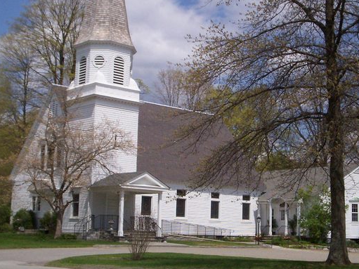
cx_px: 209
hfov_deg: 29.8
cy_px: 125
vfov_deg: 22.6
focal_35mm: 65
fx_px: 674
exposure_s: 1/1255
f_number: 4.5
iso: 100
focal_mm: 5.9
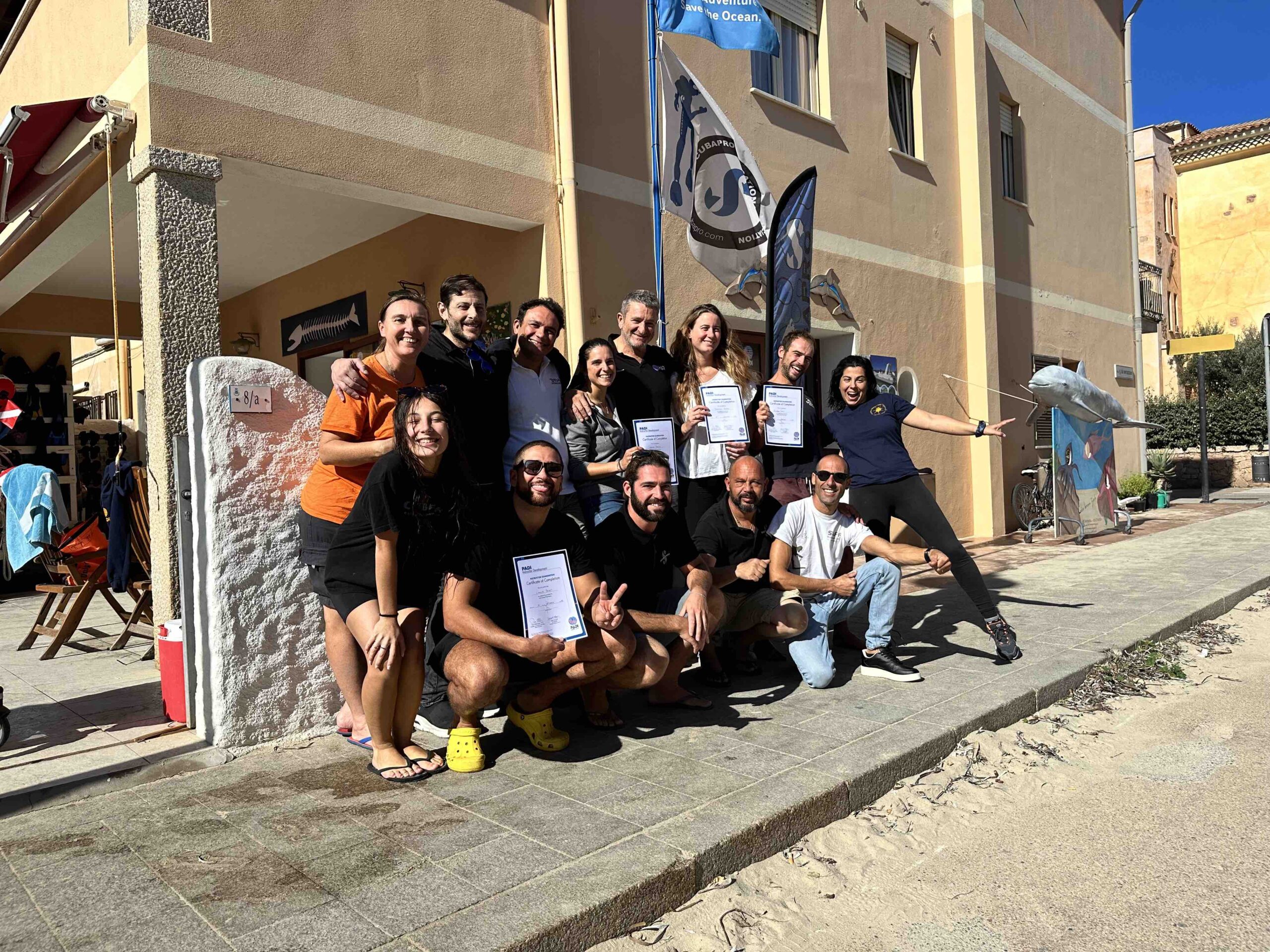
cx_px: 635
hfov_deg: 71.6
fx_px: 881
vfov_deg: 56.8
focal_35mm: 24
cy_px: 476
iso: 80
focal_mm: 6.86
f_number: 1.78
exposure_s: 1/5000
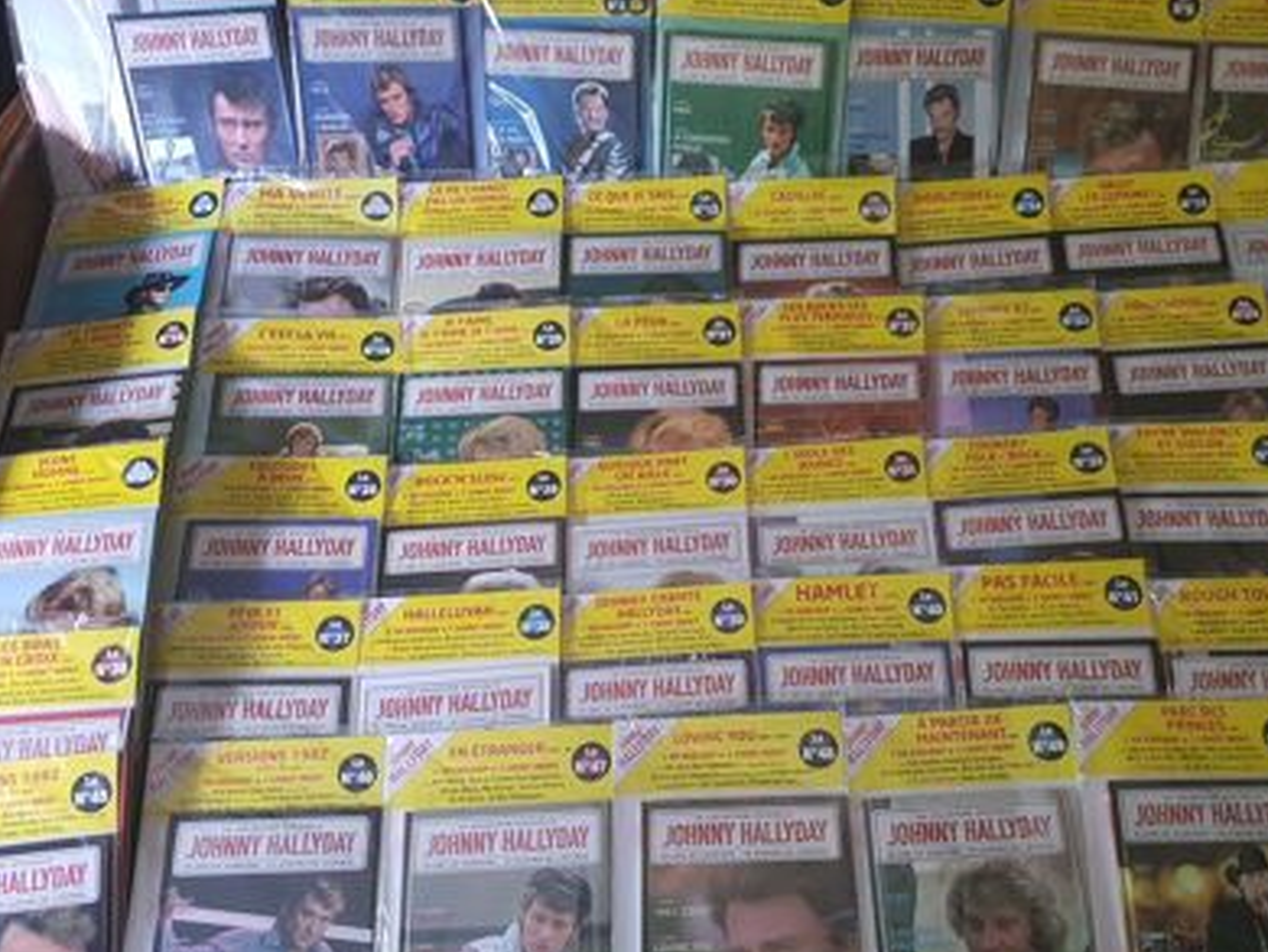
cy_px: 543
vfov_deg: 44.1
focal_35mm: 32
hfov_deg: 56.5
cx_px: 745
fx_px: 1173
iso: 250
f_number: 1.5
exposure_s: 1/50
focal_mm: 4.3
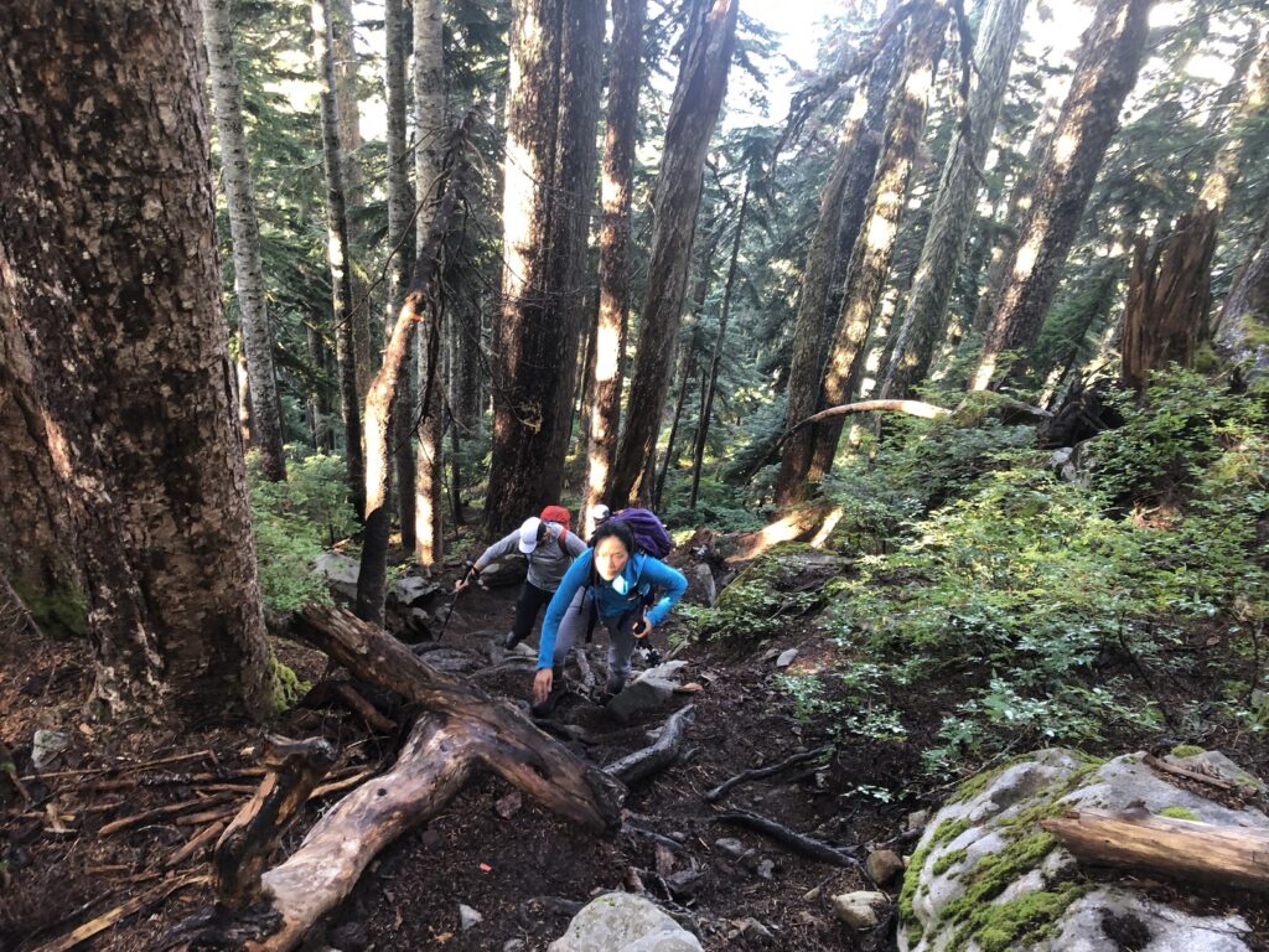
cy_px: 476
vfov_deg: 49.7
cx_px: 634
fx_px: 1026
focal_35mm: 28
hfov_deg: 63.4
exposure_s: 1/15
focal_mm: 3.99
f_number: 1.8
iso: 40
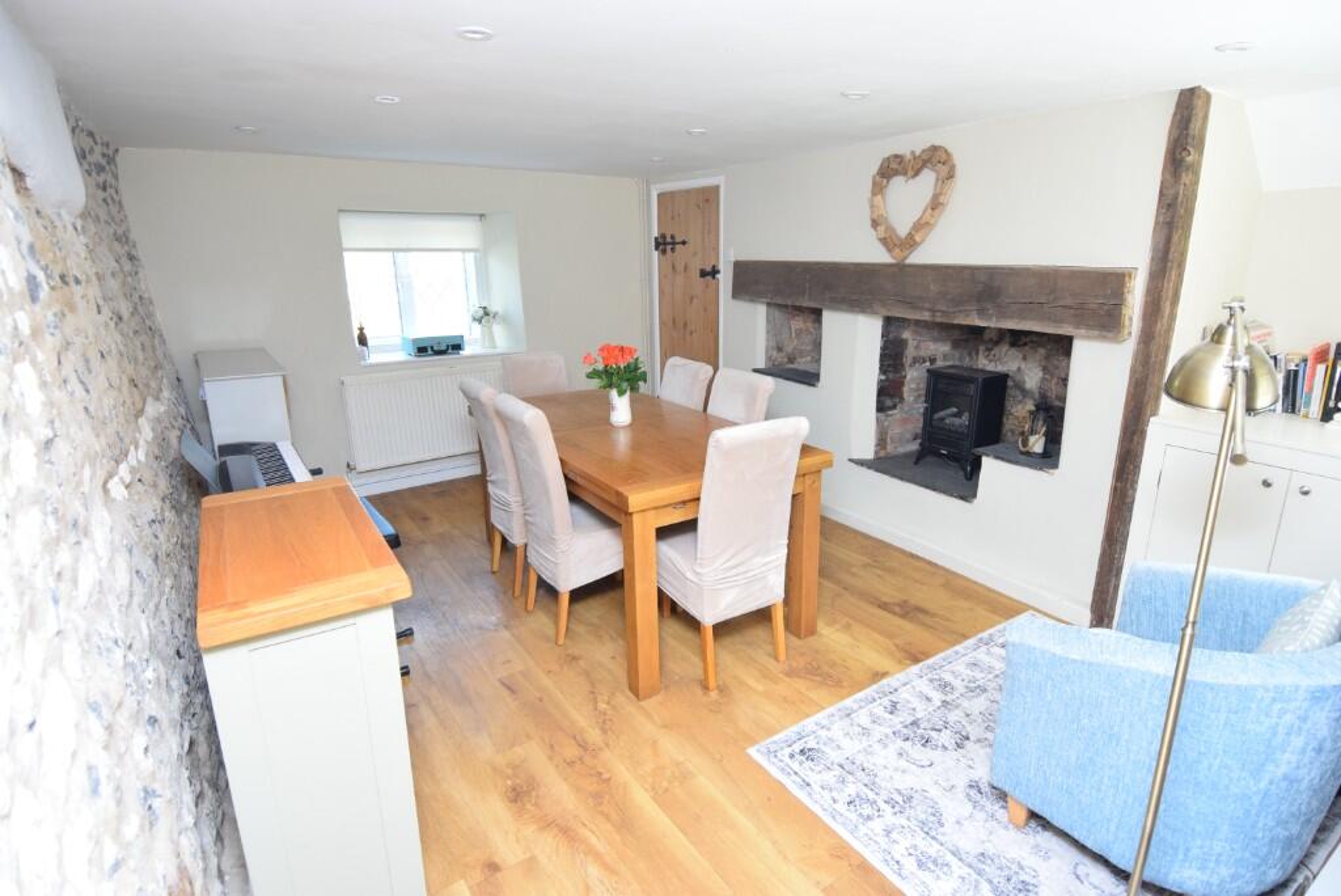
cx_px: 670
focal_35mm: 18
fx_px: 671
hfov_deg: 90.0
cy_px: 448
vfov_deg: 67.5
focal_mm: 12
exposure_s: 1/60
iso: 500
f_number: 4
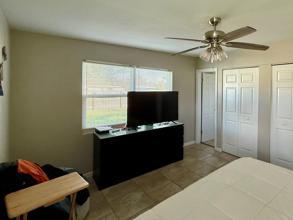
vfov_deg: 68.1
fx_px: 161
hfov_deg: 81.7
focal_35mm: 19
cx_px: 196
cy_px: 90
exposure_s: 1/93
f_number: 2.2
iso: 320
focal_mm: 2.22
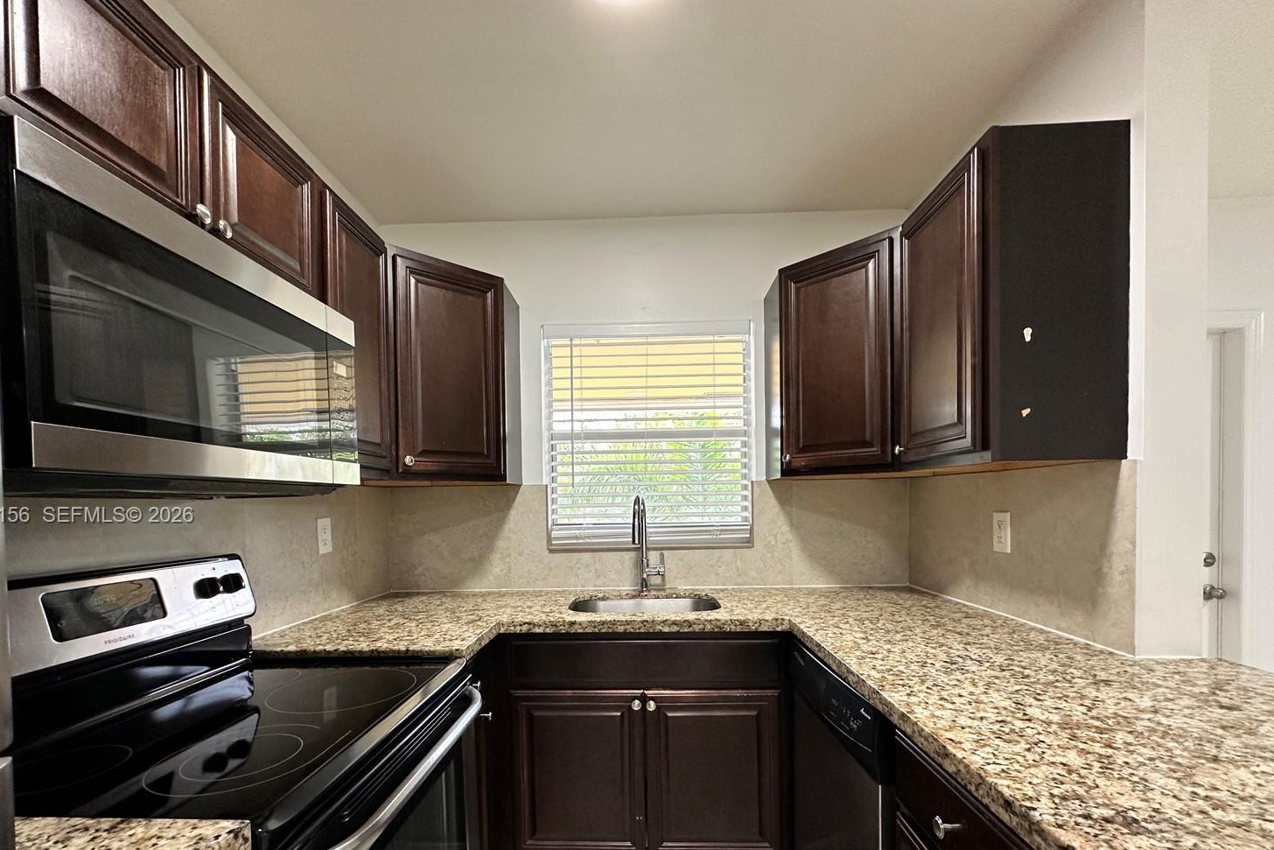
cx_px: 621
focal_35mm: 16
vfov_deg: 72.8
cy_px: 516
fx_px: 566
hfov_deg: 96.7
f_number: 2.2
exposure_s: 1/60
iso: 160
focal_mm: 2.22
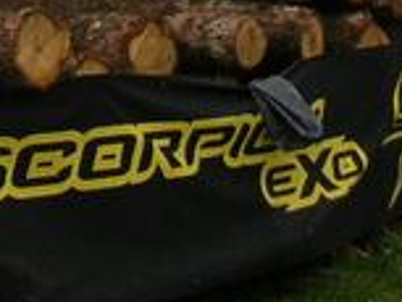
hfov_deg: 13.2
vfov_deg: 9.5
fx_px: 1697
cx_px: -63
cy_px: -318
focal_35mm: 146
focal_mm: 5.8
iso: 50
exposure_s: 1/440
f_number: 2.8
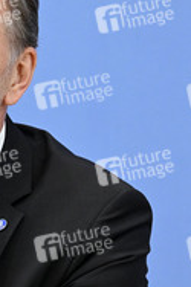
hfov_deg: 5.2
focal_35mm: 264
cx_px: -59
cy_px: 130
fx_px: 2105
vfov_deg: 7.8
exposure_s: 1/500
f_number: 7.1
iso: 5000
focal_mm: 110
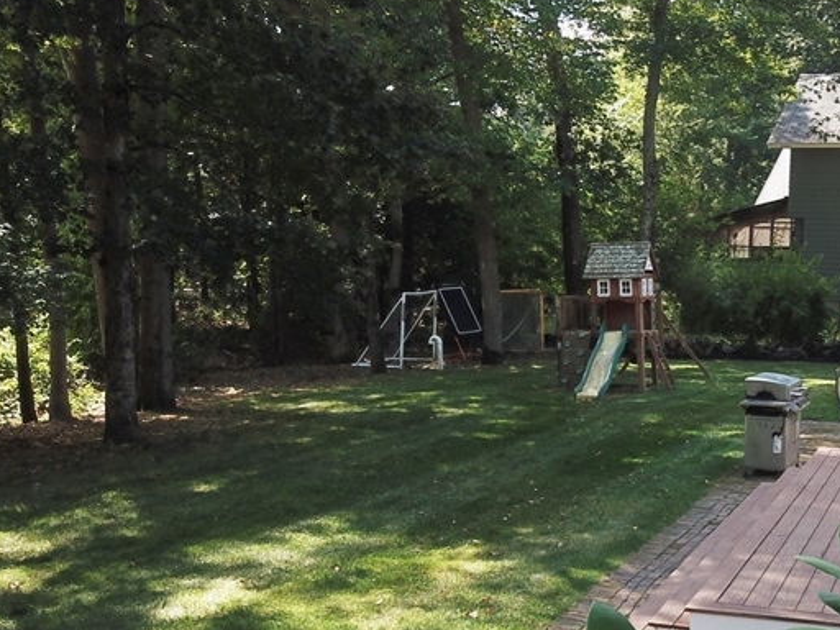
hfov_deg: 35.4
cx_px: 692
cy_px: 369
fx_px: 1262
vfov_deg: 28.0
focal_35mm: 52
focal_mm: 4.73
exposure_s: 1/320
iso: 100
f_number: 2.2
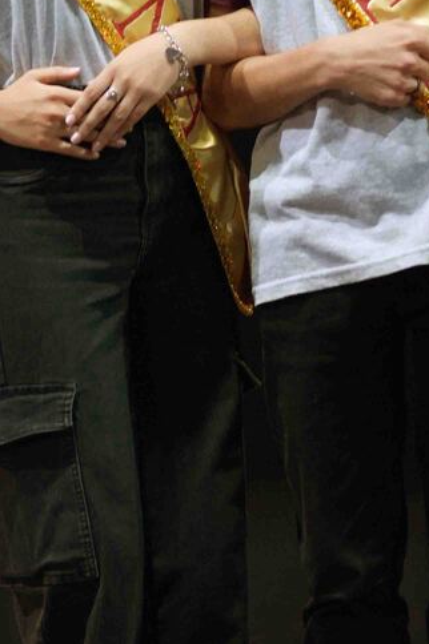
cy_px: 114
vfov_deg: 14.2
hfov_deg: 9.5
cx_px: 238
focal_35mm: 144
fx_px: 2577
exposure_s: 1/160
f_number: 2.2
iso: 1600
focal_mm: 30
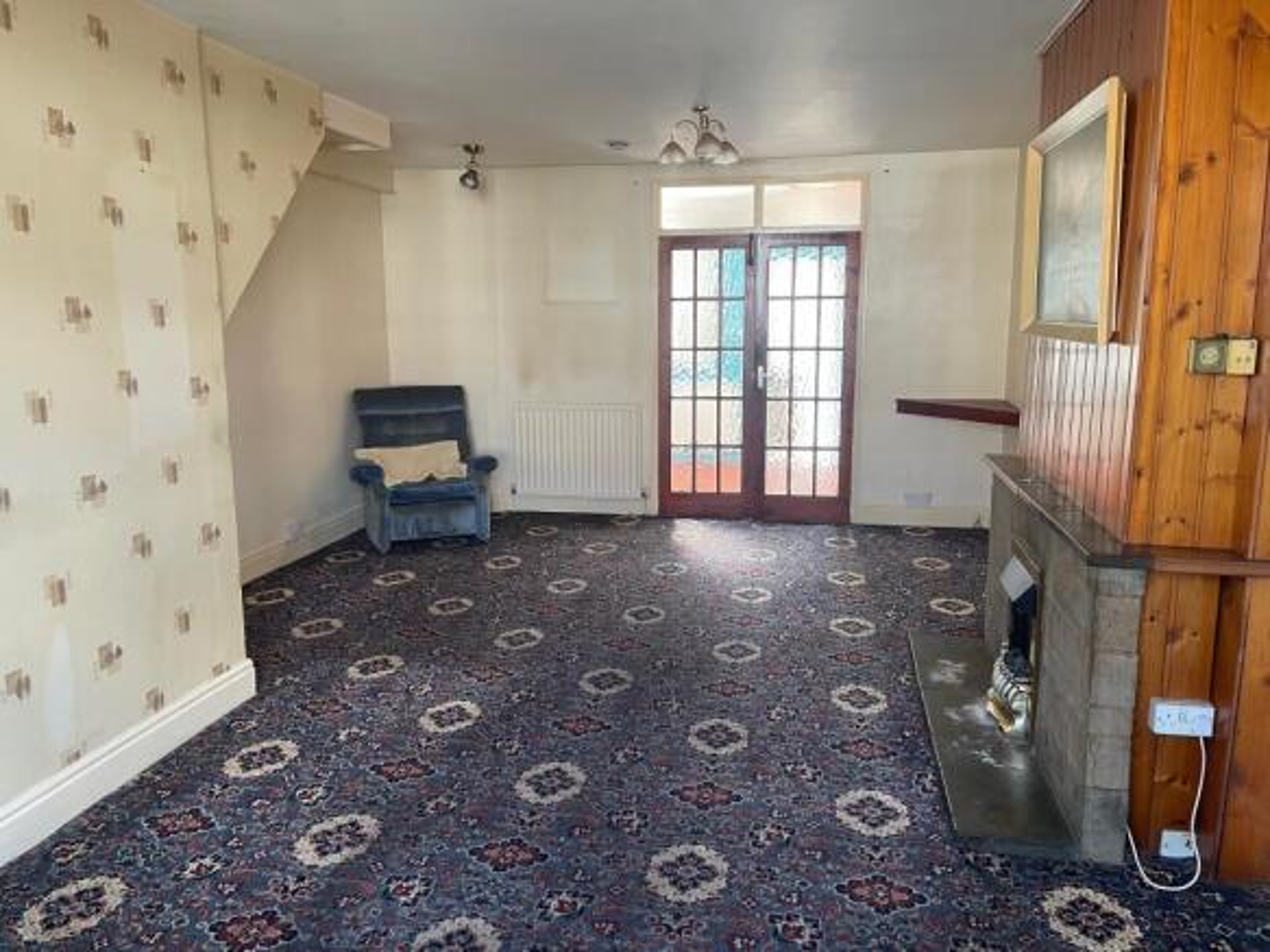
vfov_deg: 53.0
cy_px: 476
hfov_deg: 67.3
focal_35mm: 26
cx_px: 635
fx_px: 954
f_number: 1.6
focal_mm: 4.2
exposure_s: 1/78
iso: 125
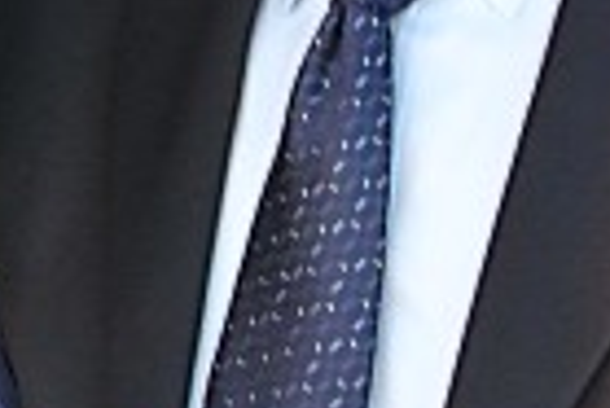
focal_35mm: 186
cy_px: -158
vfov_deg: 7.3
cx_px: 48
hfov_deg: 11.0
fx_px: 3155
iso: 800
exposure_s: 1/60
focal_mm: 20.3
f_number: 5
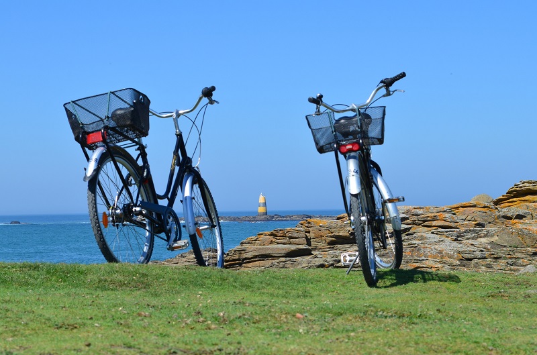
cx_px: 268
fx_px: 1227
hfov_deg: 24.7
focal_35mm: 82
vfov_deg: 16.5
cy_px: 178
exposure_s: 1/400
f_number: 11
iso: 200
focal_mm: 55
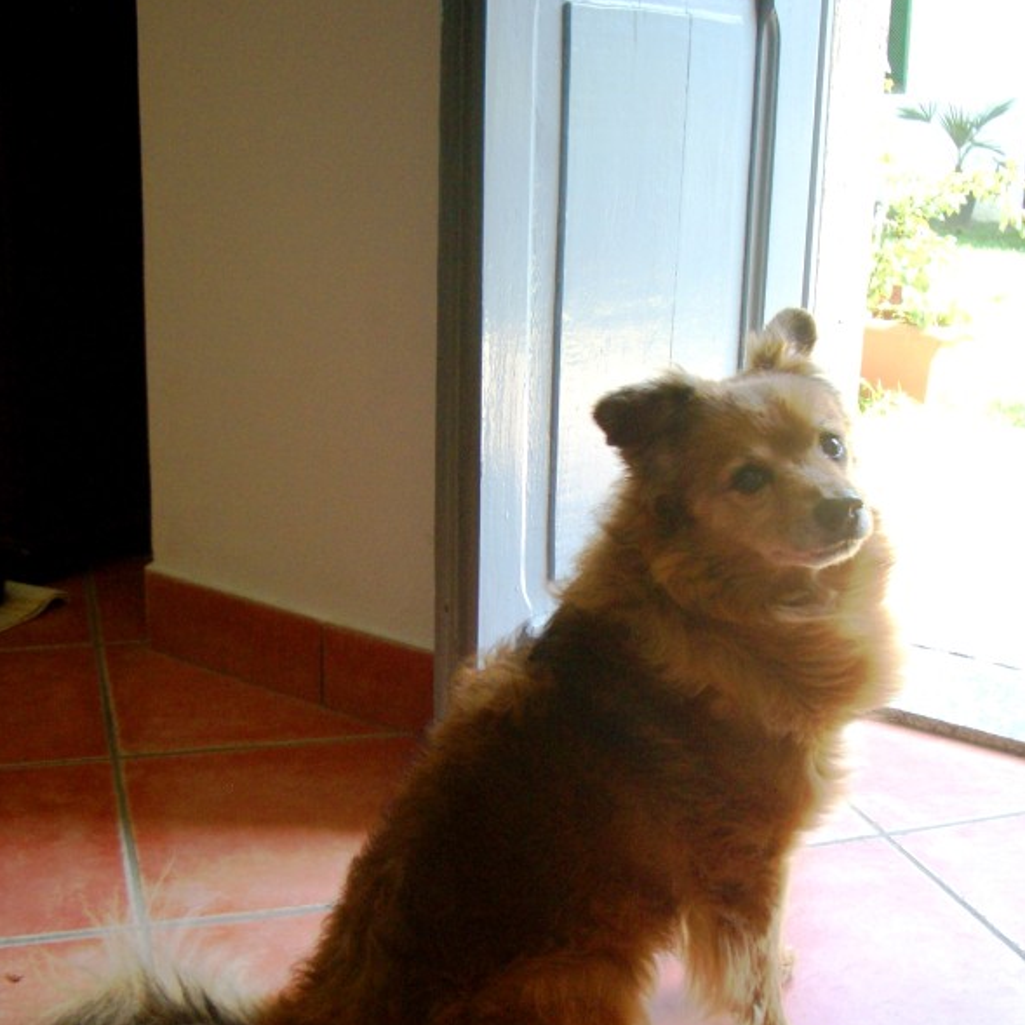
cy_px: 599
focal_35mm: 42
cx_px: 520
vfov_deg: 39.9
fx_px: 1407
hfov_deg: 40.0
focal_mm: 5.8
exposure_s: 1/50
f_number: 2.6
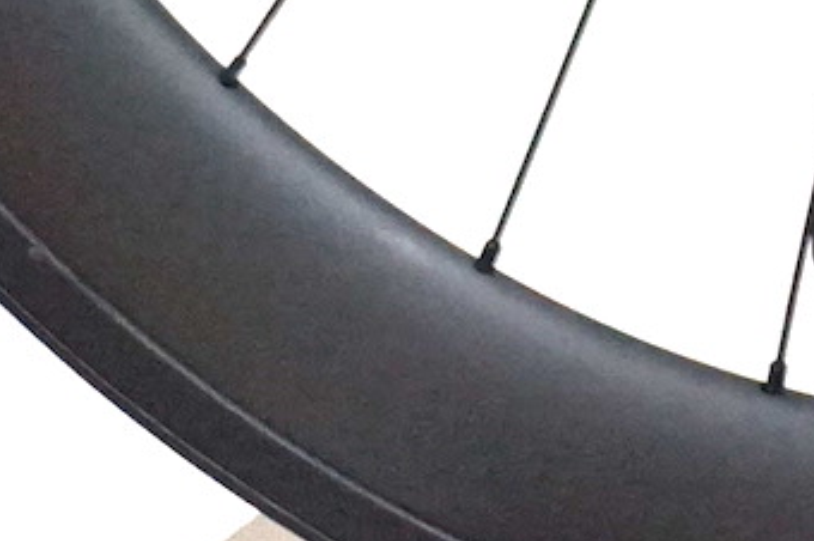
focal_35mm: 325
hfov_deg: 5.9
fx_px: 7341
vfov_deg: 4.1
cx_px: 2473
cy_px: -1121
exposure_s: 1/160
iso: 2500
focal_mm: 48
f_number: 4.5
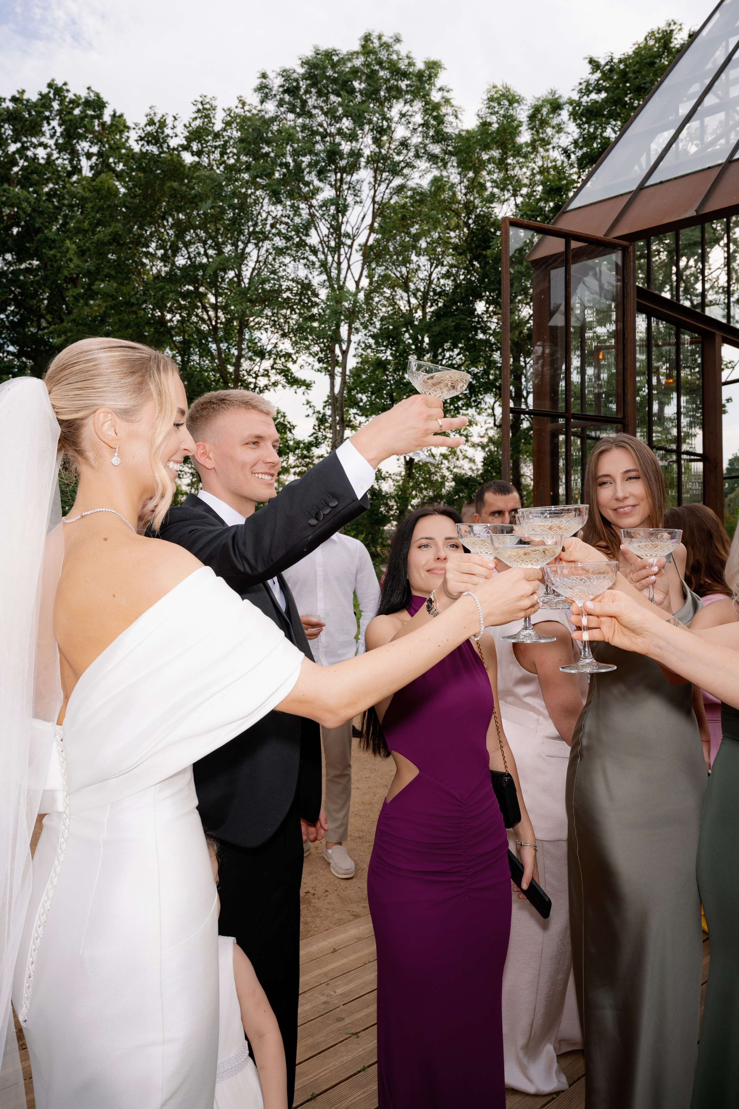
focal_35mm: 27
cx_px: 370
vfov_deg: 67.4
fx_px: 831
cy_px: 554
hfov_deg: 47.9
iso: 100
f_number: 7.1
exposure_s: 1/160
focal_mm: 27
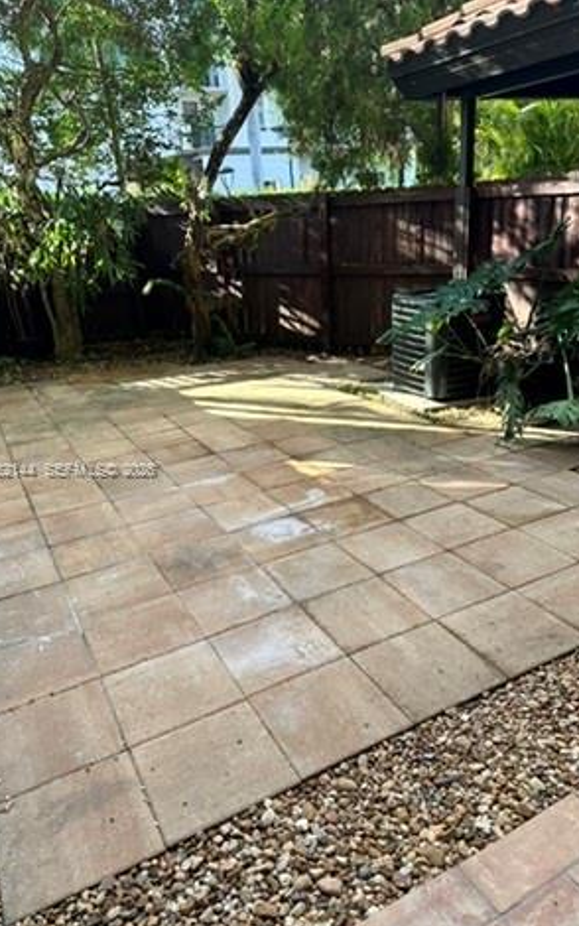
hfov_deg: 47.6
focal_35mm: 26
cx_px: 313
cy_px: 471
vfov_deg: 70.4
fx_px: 656
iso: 80
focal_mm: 6.86
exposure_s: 1/273
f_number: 1.78
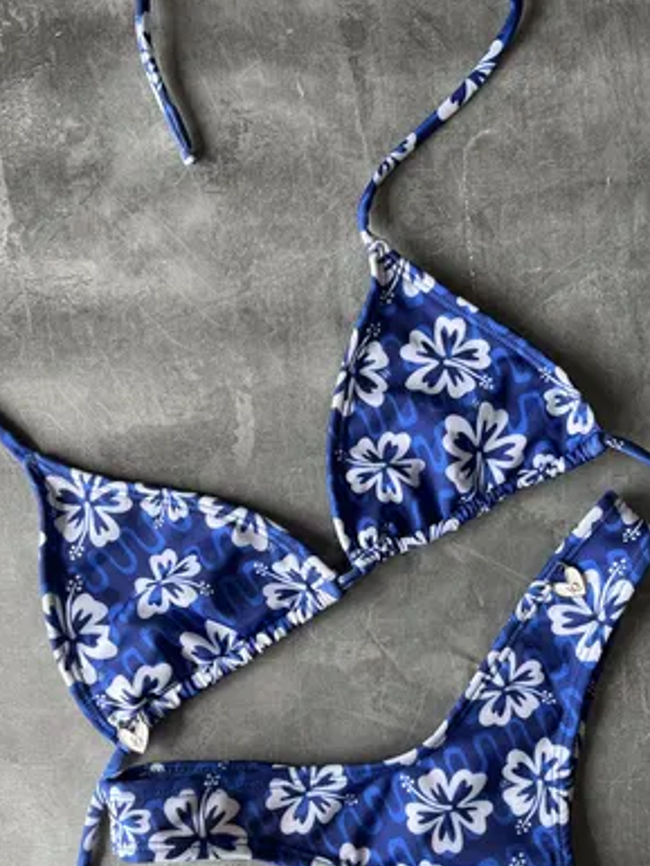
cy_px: 543
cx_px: 362
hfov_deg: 39.6
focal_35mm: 36
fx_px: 901
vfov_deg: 50.8
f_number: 1.6
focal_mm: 5.1
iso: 40
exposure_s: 1/178
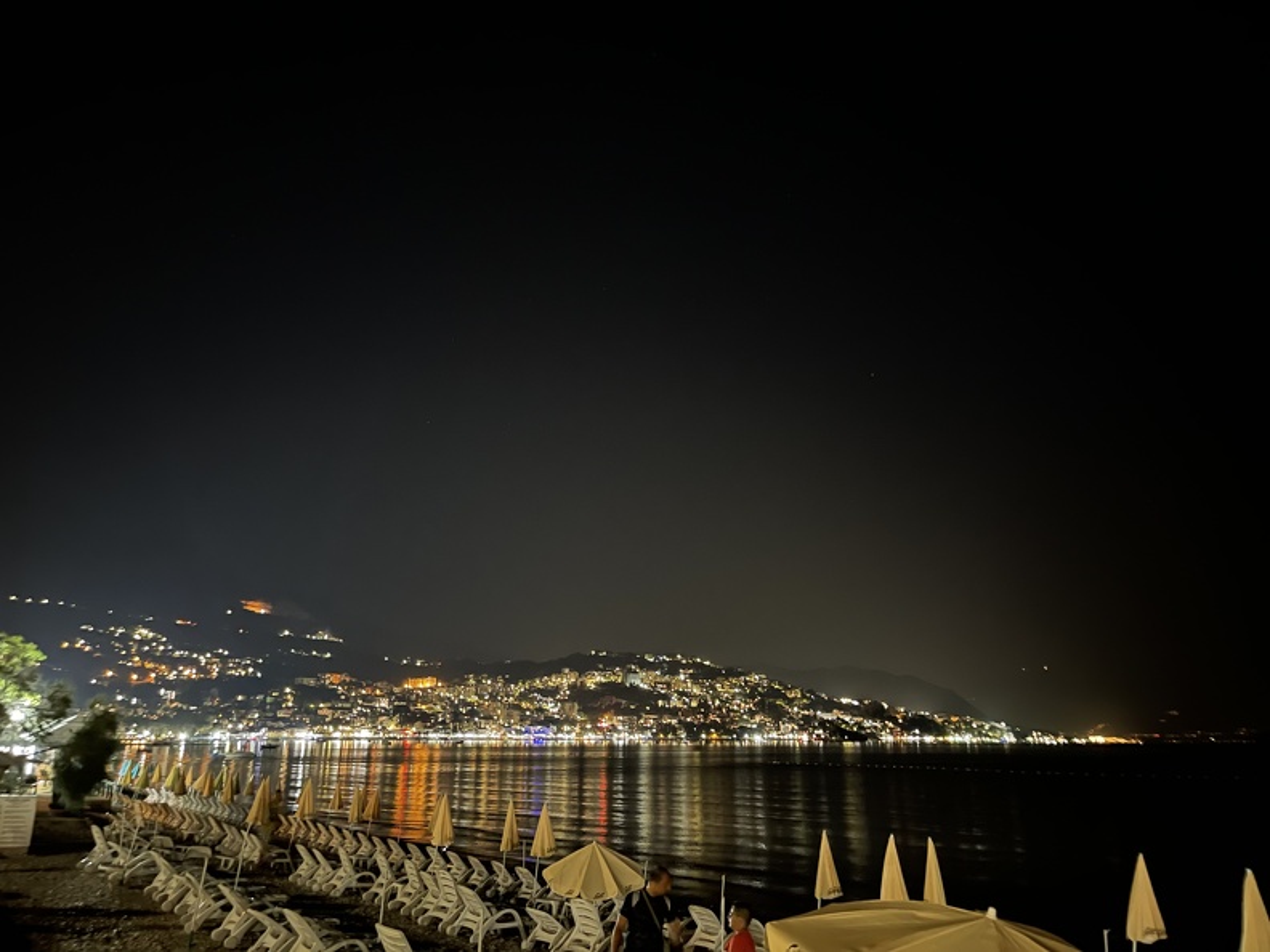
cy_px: 476
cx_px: 635
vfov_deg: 53.1
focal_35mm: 26
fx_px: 954
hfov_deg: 67.3
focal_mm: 5.1
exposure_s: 1/2
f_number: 1.6
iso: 800
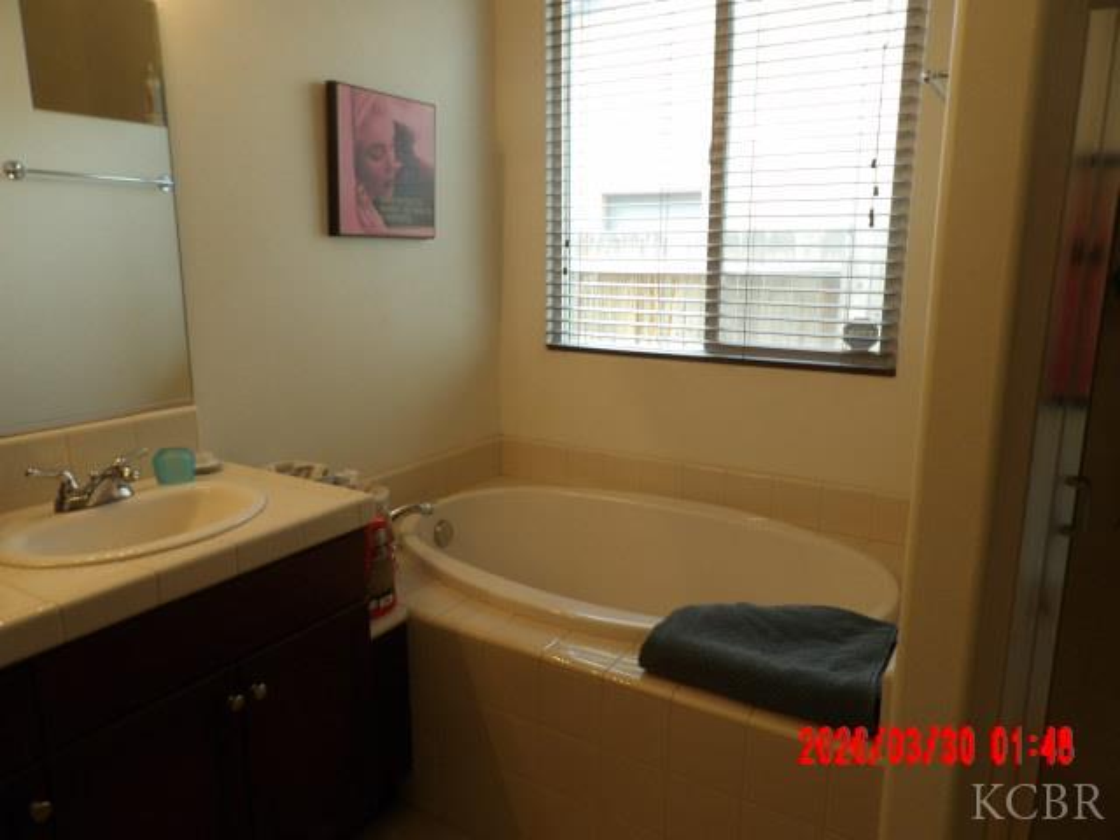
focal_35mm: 24
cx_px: 560
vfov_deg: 56.8
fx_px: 777
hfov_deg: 71.6
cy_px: 420
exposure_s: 1/34
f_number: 3.2
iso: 100
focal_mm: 4.3
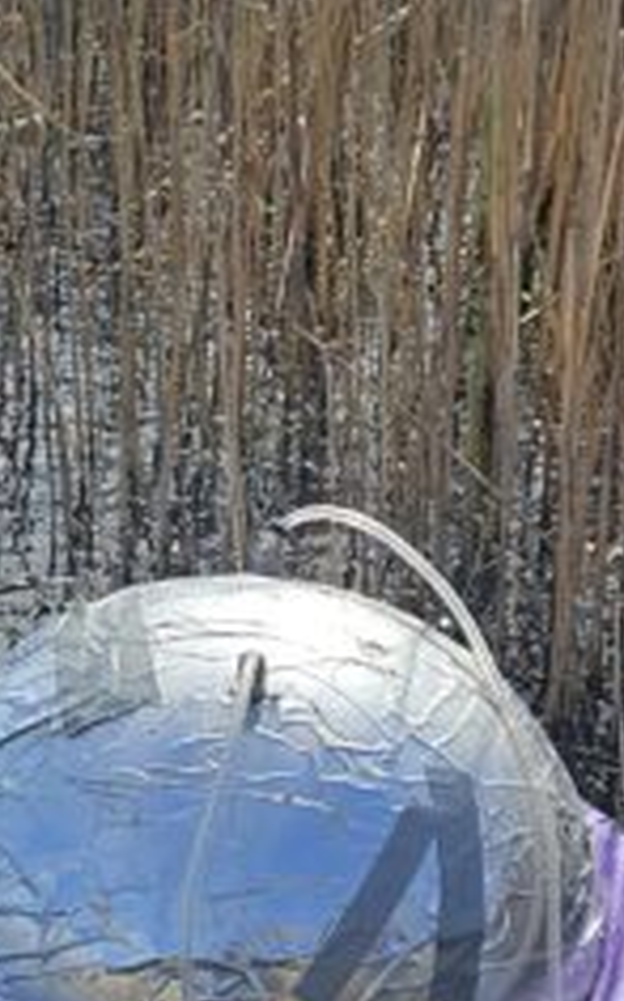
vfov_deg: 19.7
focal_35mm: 106
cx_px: 246
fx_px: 2891
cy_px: 467
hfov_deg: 12.3
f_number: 1.8
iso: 25
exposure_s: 1/2365
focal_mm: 5.4
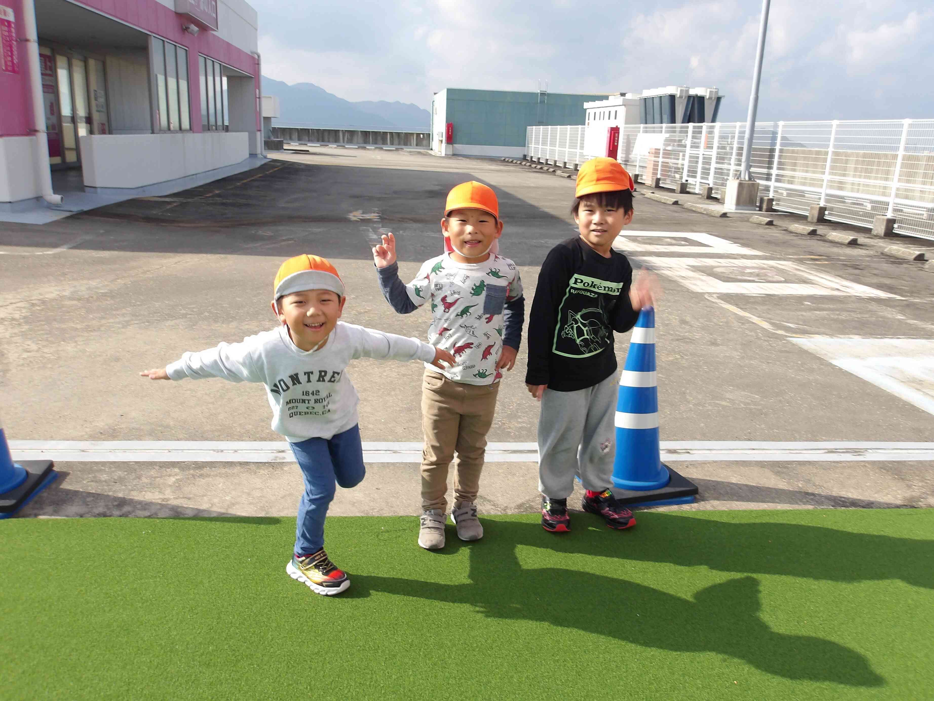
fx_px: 728
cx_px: 467
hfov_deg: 65.3
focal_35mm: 27
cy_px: 350
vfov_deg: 51.4
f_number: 10.4
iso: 100
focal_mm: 4.9
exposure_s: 1/60
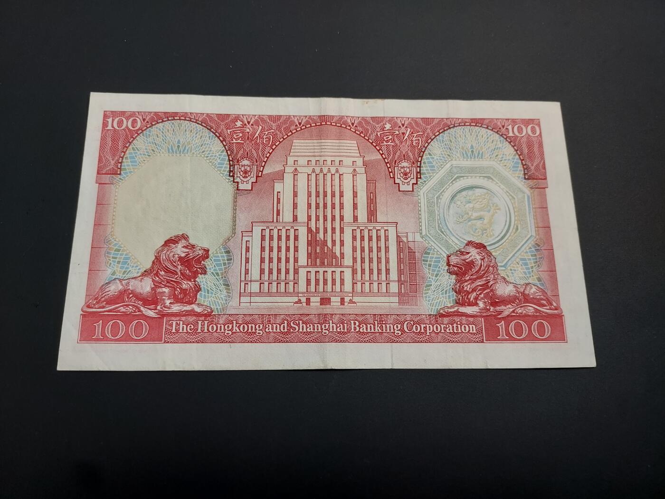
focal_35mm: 24
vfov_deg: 56.8
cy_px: 250
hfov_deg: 71.6
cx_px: 332
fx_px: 461
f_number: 1.8
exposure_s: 1/50
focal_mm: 4.6
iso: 64
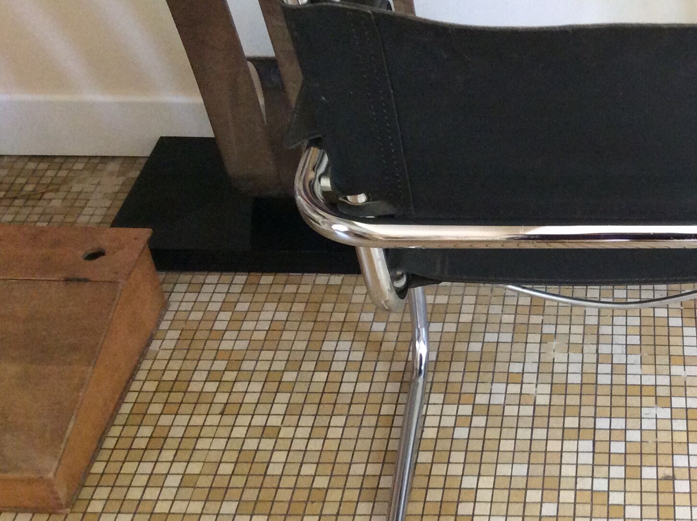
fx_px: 1146
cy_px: 302
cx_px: 606
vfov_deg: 25.6
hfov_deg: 32.4
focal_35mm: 57
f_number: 2.4
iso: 160
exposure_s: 1/25
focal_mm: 3.3
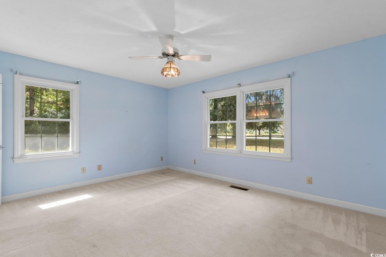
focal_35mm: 15
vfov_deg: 77.3
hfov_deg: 100.4
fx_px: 161
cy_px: 128
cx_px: 193
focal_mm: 10
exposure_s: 1/2
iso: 100
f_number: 4.5
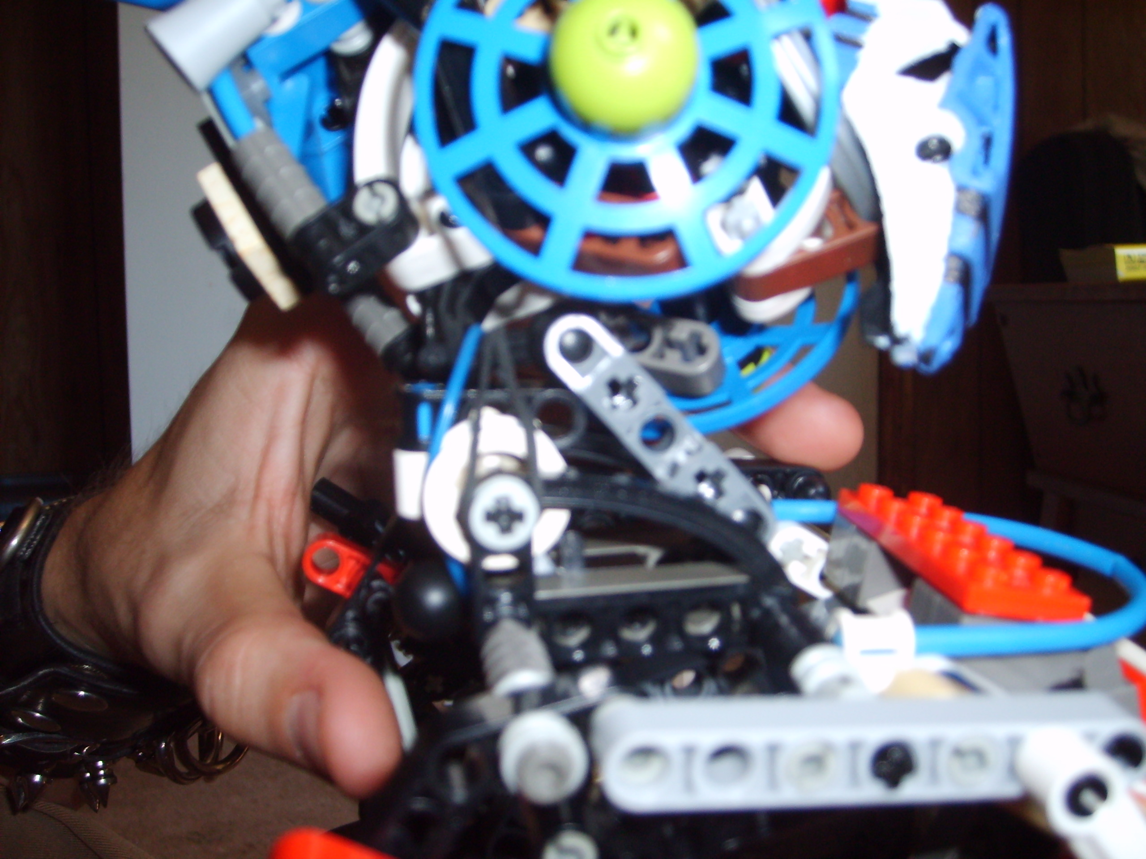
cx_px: 573
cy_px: 430
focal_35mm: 43
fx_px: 1424
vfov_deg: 33.6
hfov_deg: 43.9
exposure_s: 1/45
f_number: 3
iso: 100
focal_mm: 7.2
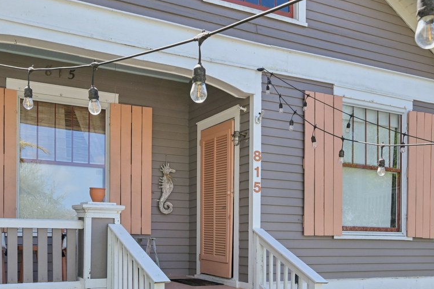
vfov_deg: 35.0
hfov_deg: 50.7
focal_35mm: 38
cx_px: 200
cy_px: 147
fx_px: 458
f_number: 7.1
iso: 400
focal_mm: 14
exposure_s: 1/400
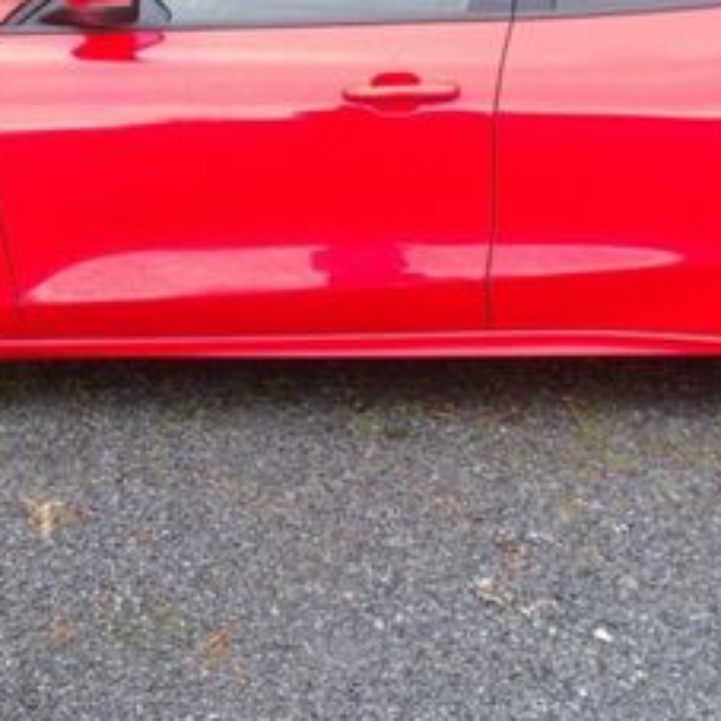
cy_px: 330
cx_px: 397
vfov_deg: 27.3
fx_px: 1485
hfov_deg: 27.3
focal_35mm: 63
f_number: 3
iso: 133
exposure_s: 1/30
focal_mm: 4.9
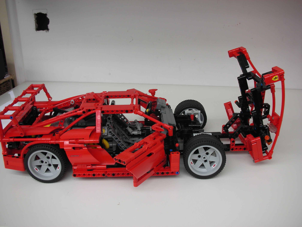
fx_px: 305
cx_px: 151
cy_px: 114
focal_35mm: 35
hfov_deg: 52.6
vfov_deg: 40.7
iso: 50
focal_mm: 5.8
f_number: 3
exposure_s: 1/36.3
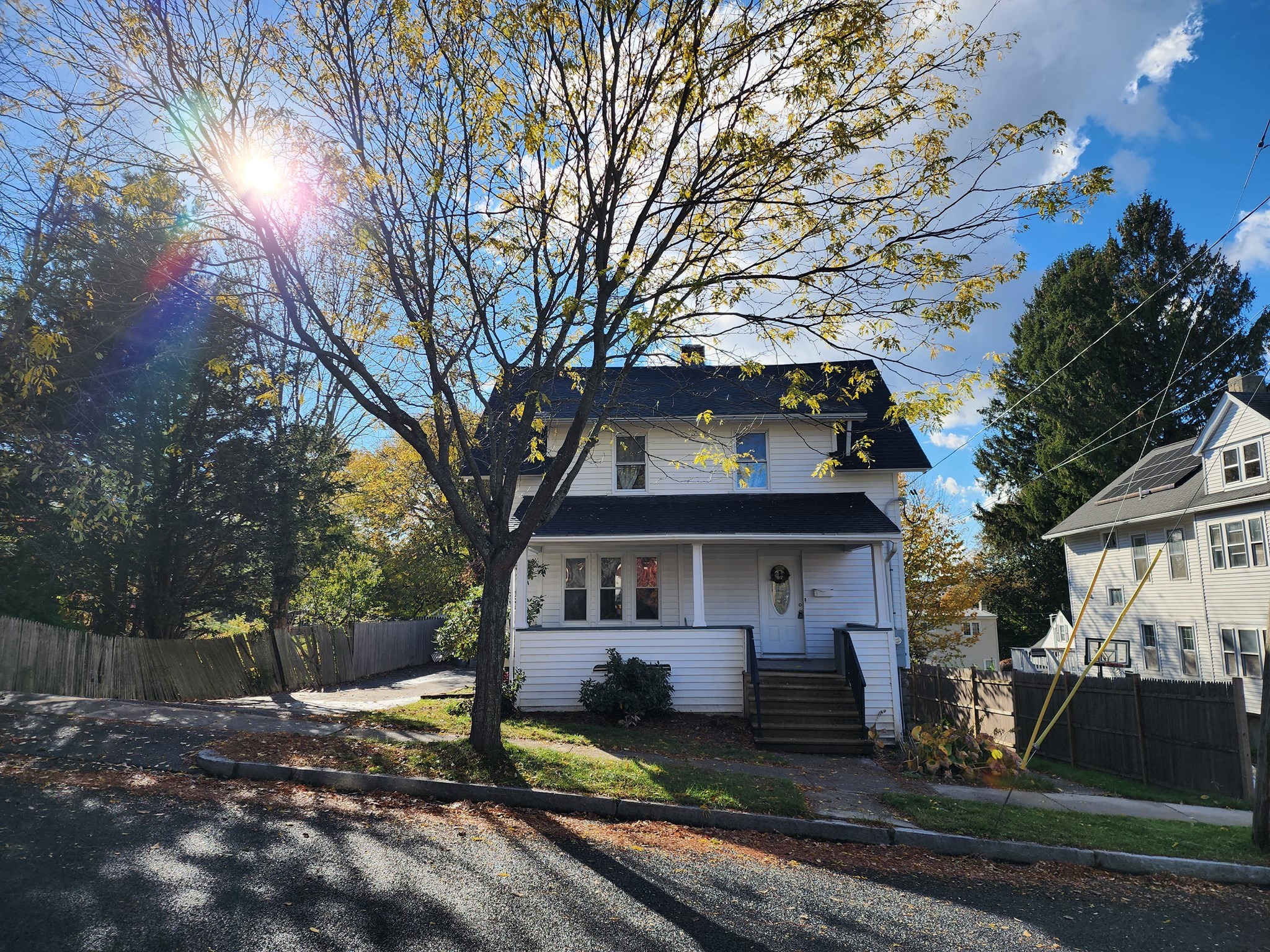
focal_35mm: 23
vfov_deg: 58.9
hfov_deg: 73.9
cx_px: 635
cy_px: 476
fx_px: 844
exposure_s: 1/866
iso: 12
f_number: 1.8
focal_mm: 6.4
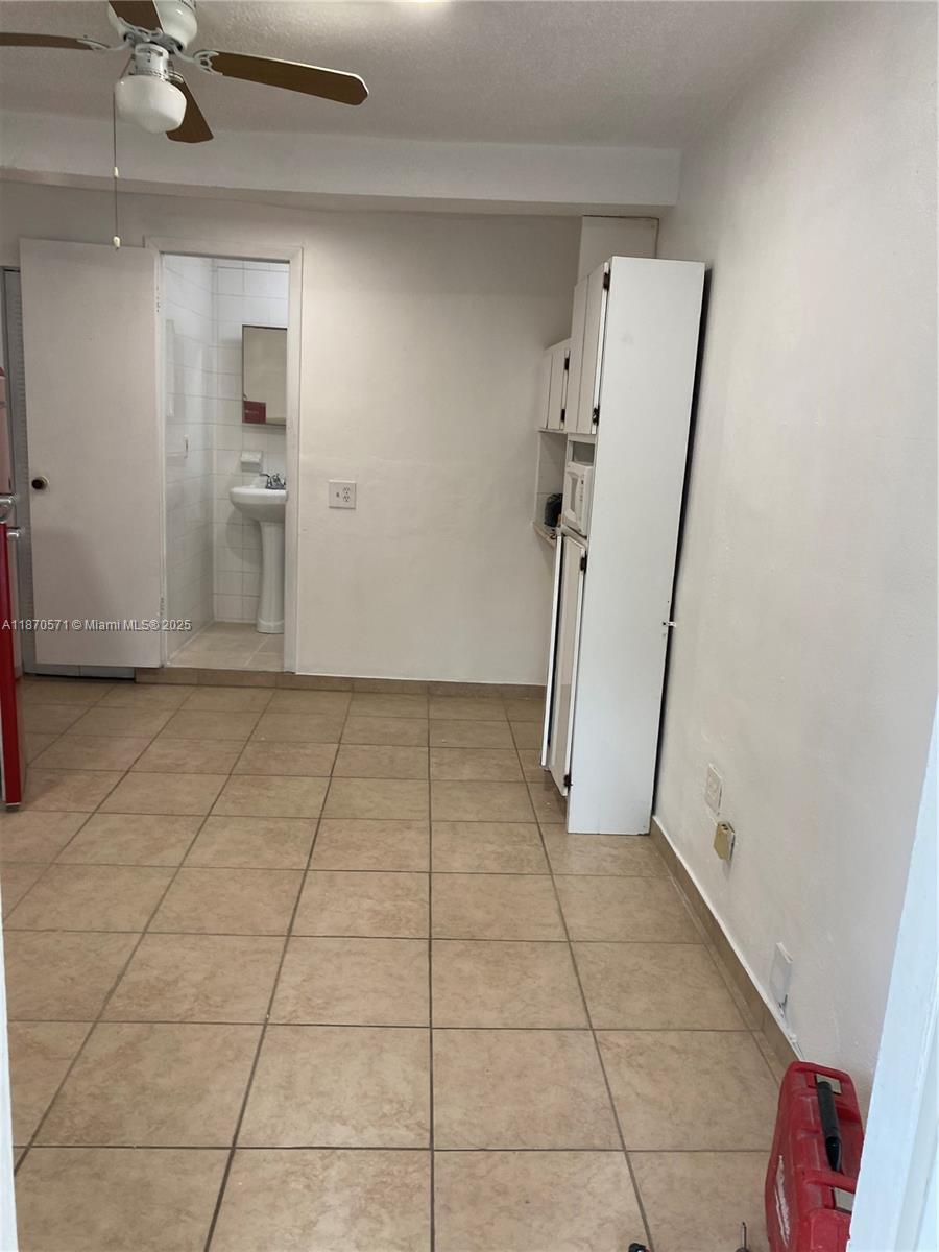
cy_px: 626
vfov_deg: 67.3
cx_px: 470
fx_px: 940
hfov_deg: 53.1
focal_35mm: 26
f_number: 1.8
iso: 80
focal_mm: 4.25
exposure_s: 1/60
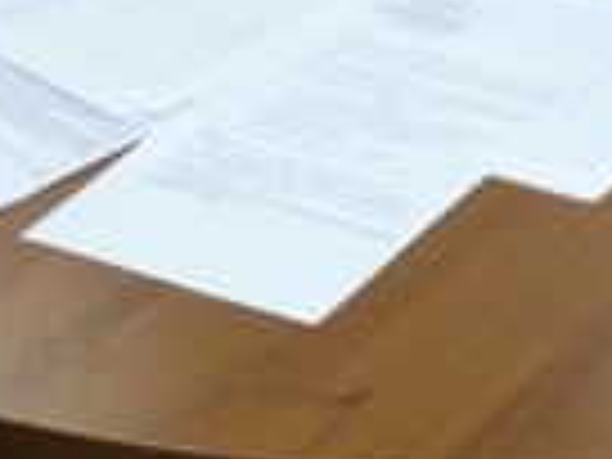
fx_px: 3642
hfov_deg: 9.3
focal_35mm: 206
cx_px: 1022
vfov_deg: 6.9
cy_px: -580
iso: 100
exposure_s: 1/40
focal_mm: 7.4
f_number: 2.8
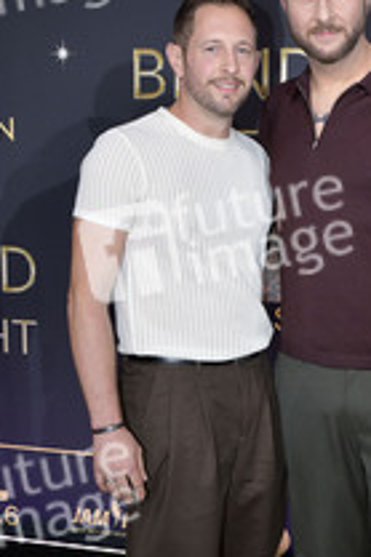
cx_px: 294
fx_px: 1037
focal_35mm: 67
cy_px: 373
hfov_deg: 20.1
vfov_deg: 29.9
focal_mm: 35
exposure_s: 1/250
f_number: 6.3
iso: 1250
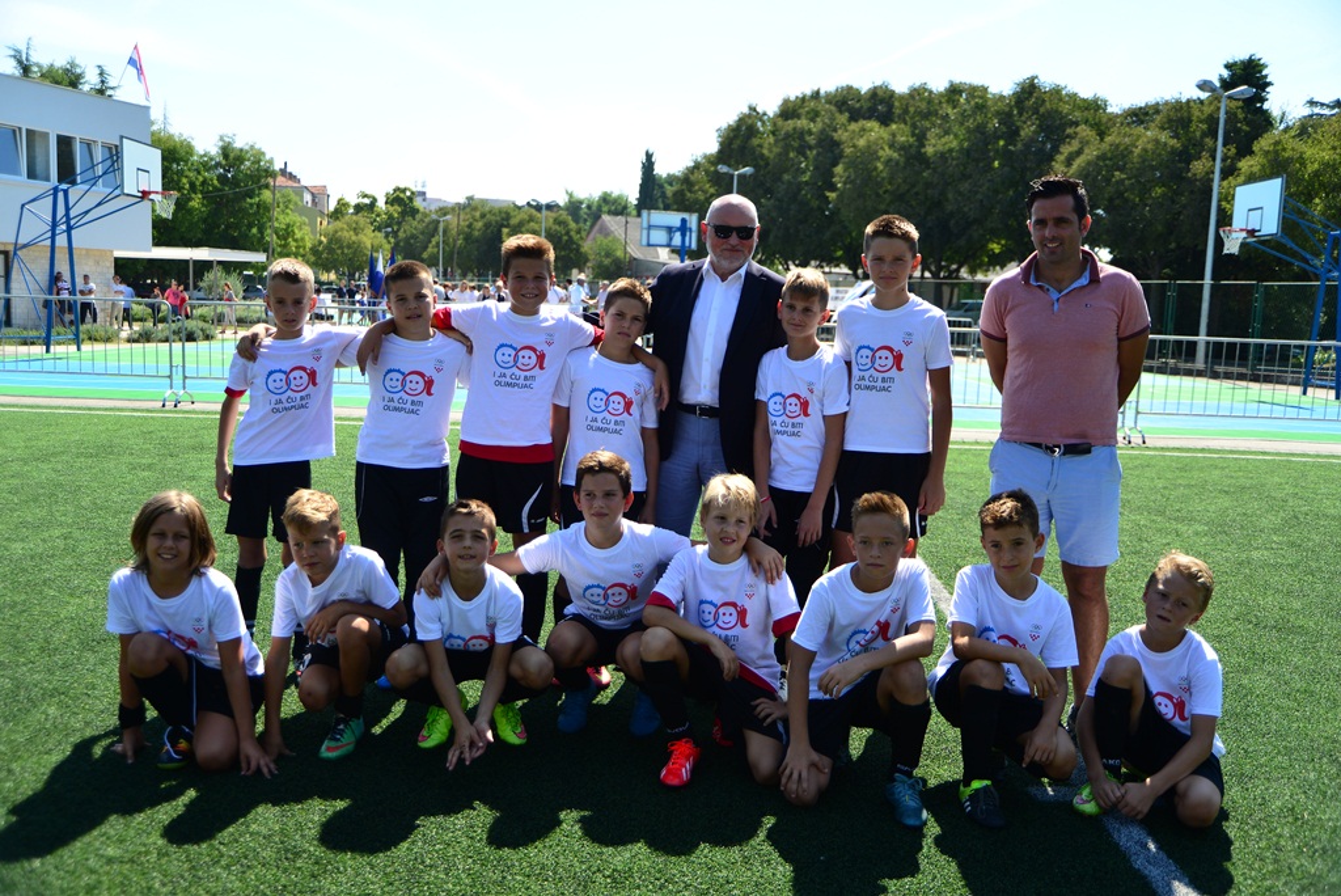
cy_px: 448
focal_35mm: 34
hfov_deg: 55.8
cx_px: 670
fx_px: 1267
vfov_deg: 38.9
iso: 200
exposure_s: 1/1000
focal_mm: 34
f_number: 4
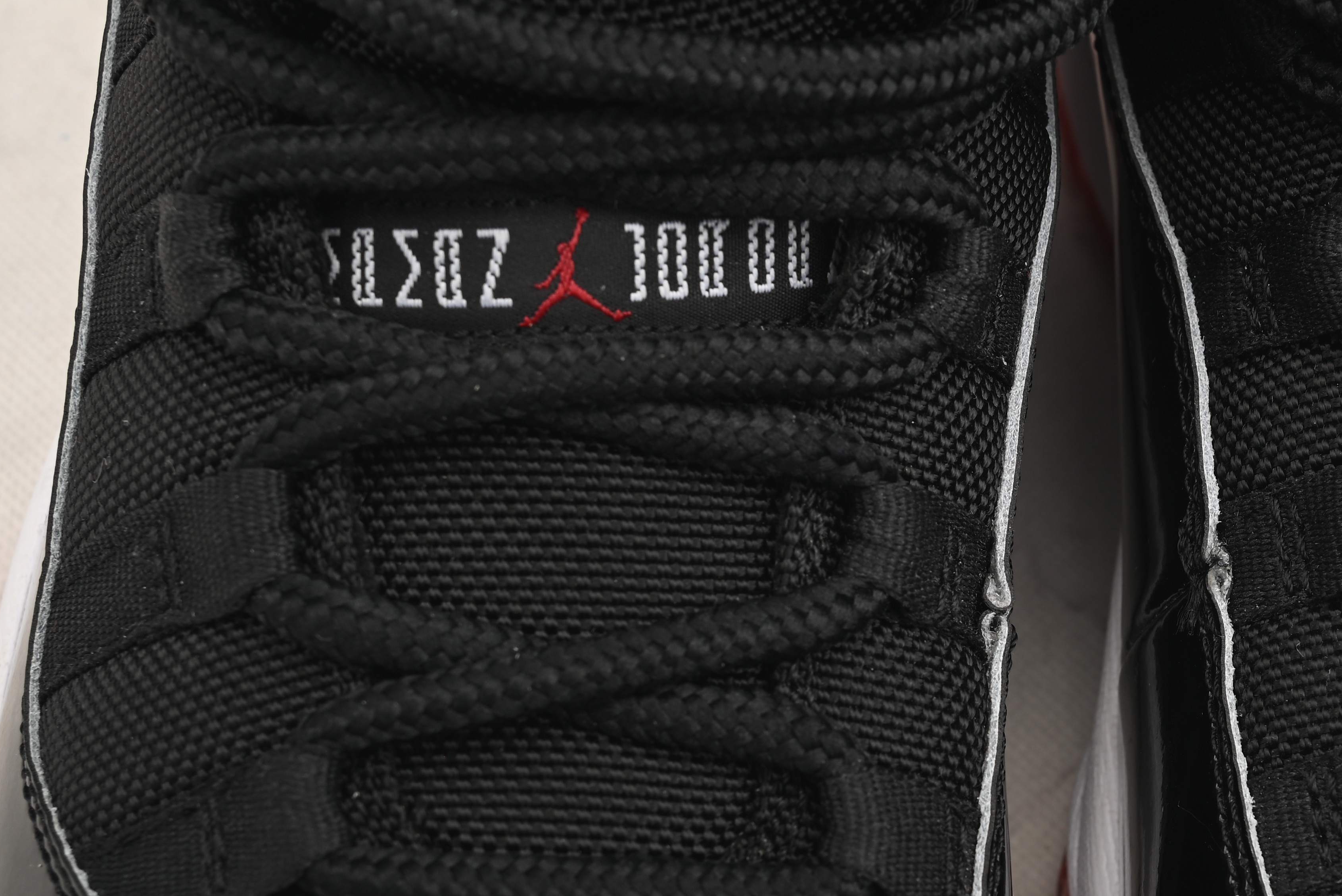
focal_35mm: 80
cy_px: 566
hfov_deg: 25.1
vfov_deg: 17.1
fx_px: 2983
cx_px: 1009
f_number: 11
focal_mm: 45
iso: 100
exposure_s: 1/200
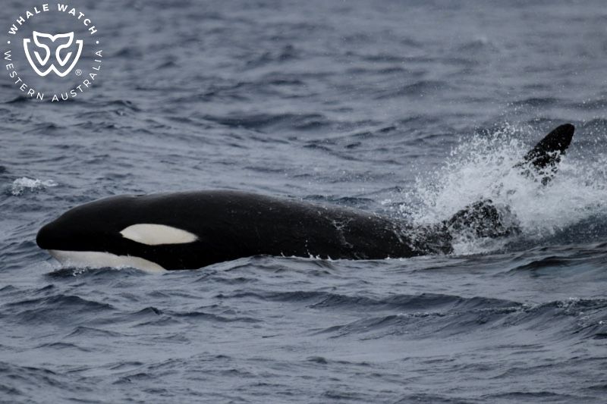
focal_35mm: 600
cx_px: 304
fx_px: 10114
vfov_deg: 2.3
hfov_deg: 3.4
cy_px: 202
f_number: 6.3
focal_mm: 600
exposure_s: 1/8000
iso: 1100
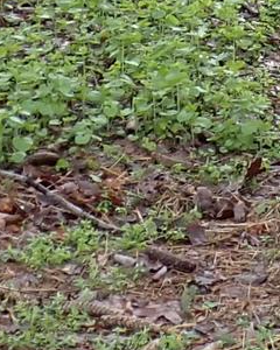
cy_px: -460
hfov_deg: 7.3
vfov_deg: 8.4
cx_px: 195
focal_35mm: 213
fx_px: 2206
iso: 200
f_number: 2.4
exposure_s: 1/100
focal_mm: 5.79
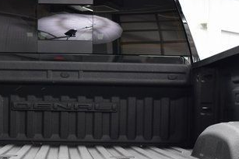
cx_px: 66
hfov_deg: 26.7
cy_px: 129
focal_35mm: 75
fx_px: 498
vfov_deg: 18.0
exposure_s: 1/15
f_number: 6.3
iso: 800
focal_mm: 24
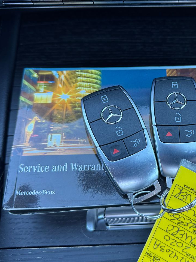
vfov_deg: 46.7
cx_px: 163
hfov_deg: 34.6
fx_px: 302
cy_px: 119
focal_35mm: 40
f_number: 1.78
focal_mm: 6.76
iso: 125
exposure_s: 1/121
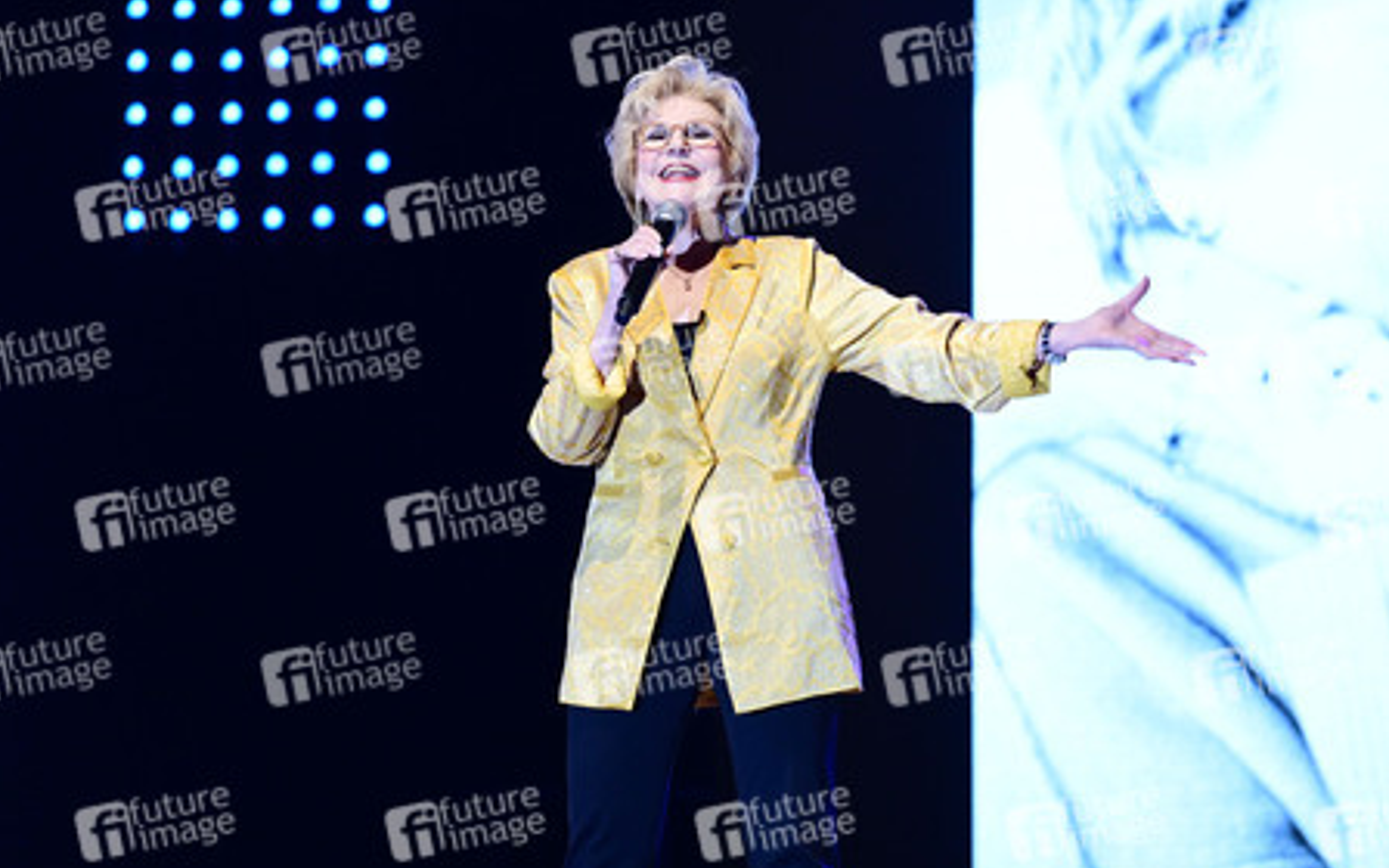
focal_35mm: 205
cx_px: 693
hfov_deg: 10.2
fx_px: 7760
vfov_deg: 6.4
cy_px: 437
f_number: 3.2
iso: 2000
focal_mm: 200
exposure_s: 1/250
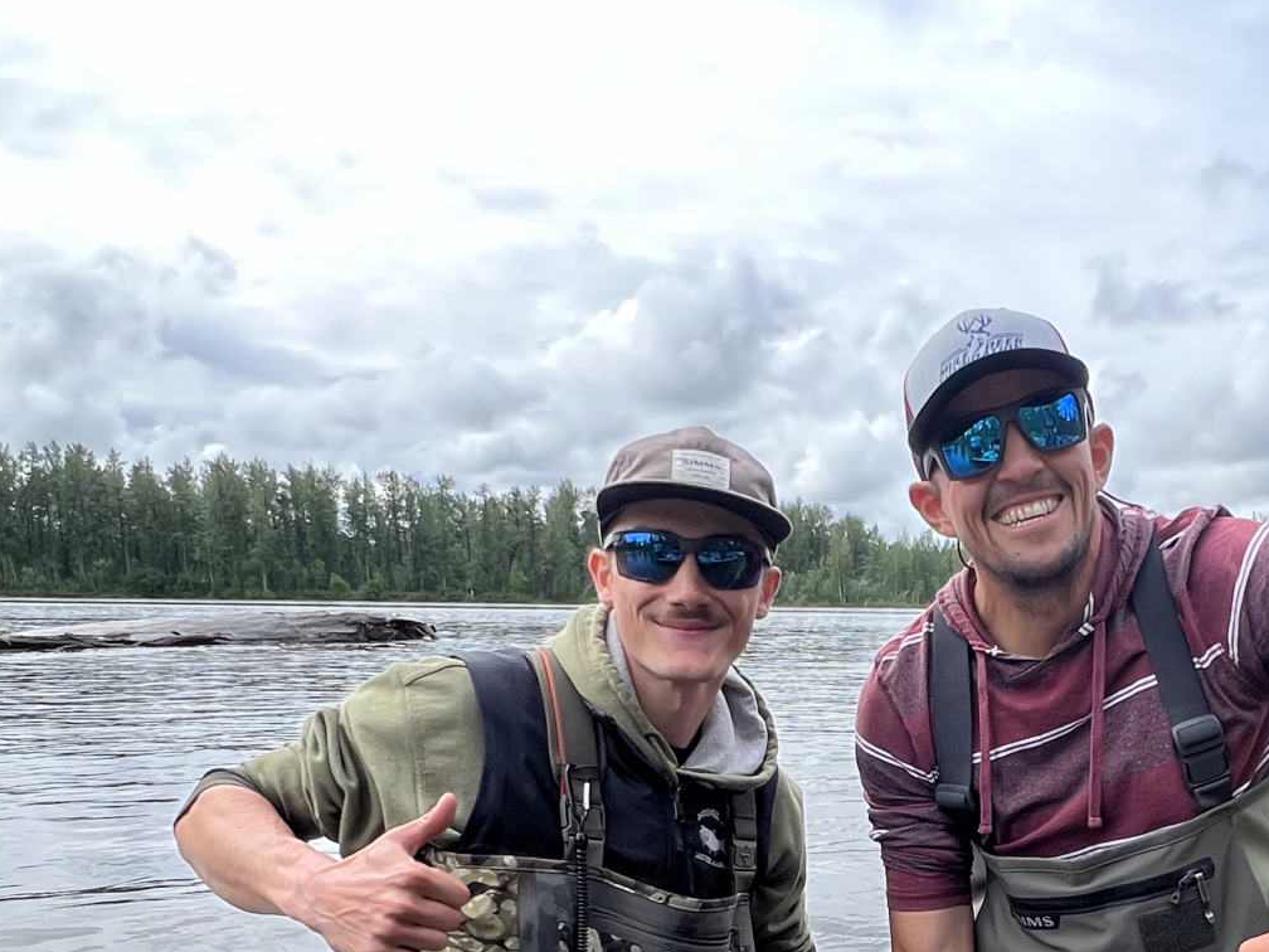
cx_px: 919
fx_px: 1210
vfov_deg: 39.5
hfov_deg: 53.4
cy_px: 874
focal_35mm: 33
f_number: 1.8
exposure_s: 1/518
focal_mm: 1.57
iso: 32
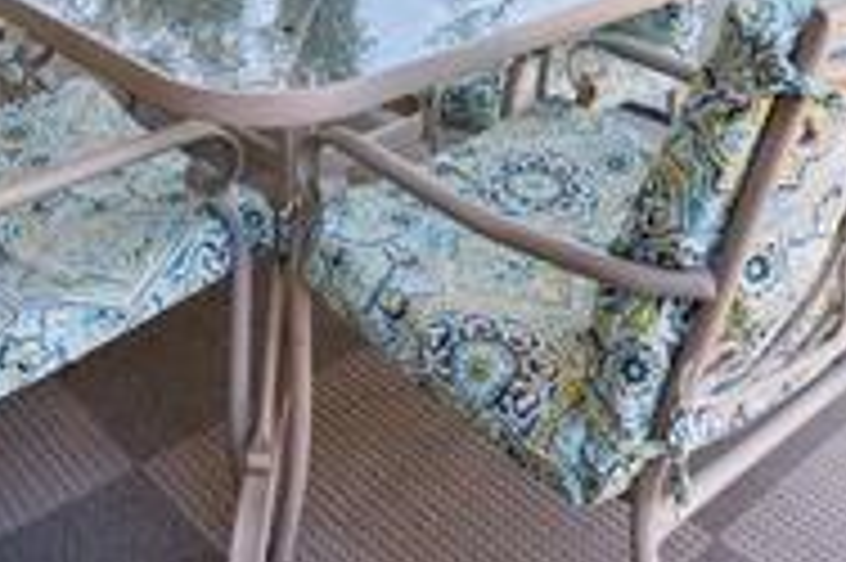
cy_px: -387
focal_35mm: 51
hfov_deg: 38.9
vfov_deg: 20.5
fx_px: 1197
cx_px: 382
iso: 100
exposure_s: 1/50
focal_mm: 15
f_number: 11
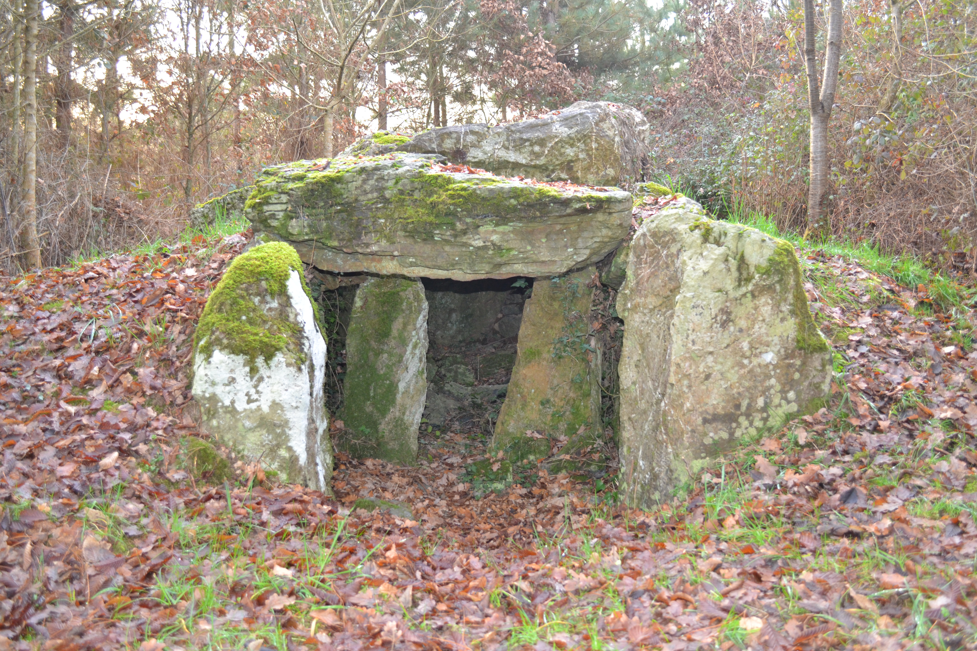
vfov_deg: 40.0
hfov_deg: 57.2
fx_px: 896
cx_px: 488
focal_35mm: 33
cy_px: 326
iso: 800
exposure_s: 1/60
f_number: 3.8
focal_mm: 22
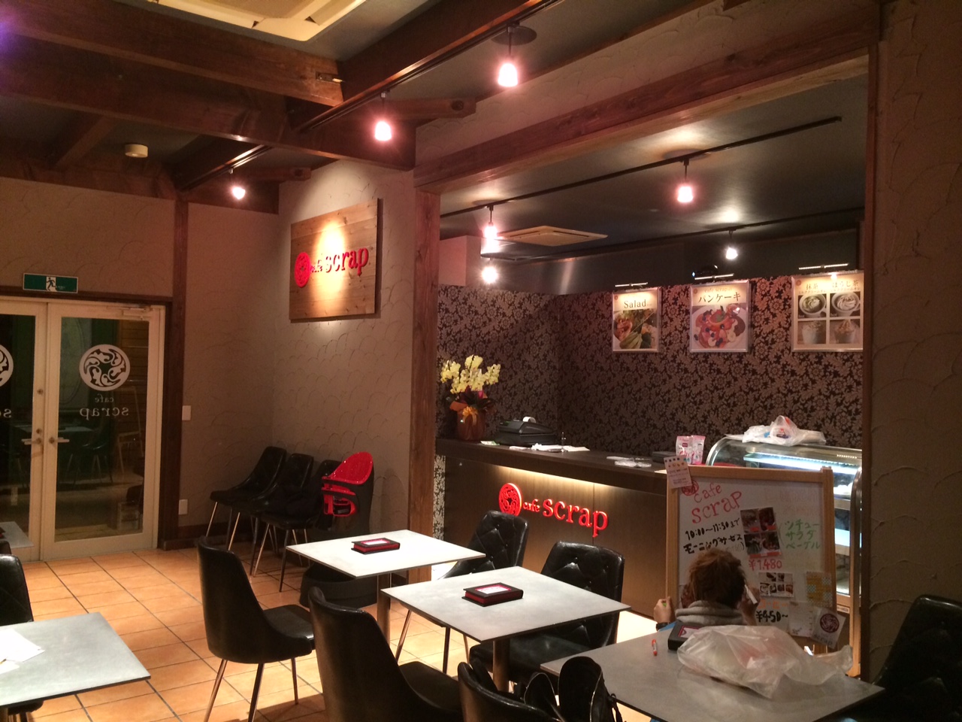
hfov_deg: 60.0
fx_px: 834
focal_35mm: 30
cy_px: 361
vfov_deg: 46.8
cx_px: 481
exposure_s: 1/24
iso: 320
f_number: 2.2
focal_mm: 4.12
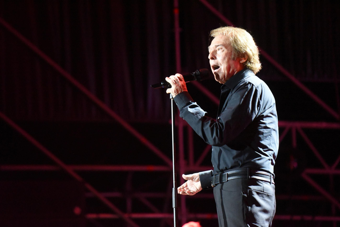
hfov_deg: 12.1
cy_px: 114
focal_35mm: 170
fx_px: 1606
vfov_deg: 8.1
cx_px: 170
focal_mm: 170
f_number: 4
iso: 12800
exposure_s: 1/400
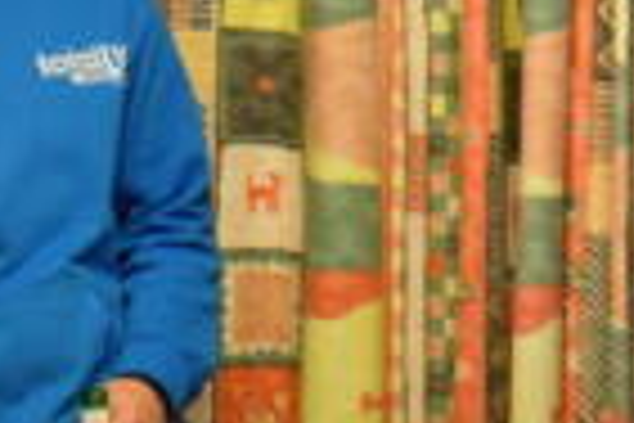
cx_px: 679
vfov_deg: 9.3
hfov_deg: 14.0
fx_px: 2532
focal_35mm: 144
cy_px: -155
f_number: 4
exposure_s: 1/60
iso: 3200
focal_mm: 27
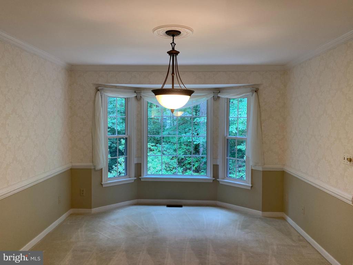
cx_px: 176
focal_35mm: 26
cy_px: 132
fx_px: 265
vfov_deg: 53.1
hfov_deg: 67.3
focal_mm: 4.25
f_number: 1.8
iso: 64
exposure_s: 1/60
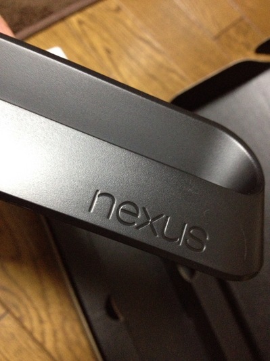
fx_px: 364
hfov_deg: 40.7
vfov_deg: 52.7
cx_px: 135
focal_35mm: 35
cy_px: 180
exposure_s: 1/15
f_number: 2.4
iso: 800
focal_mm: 4.28
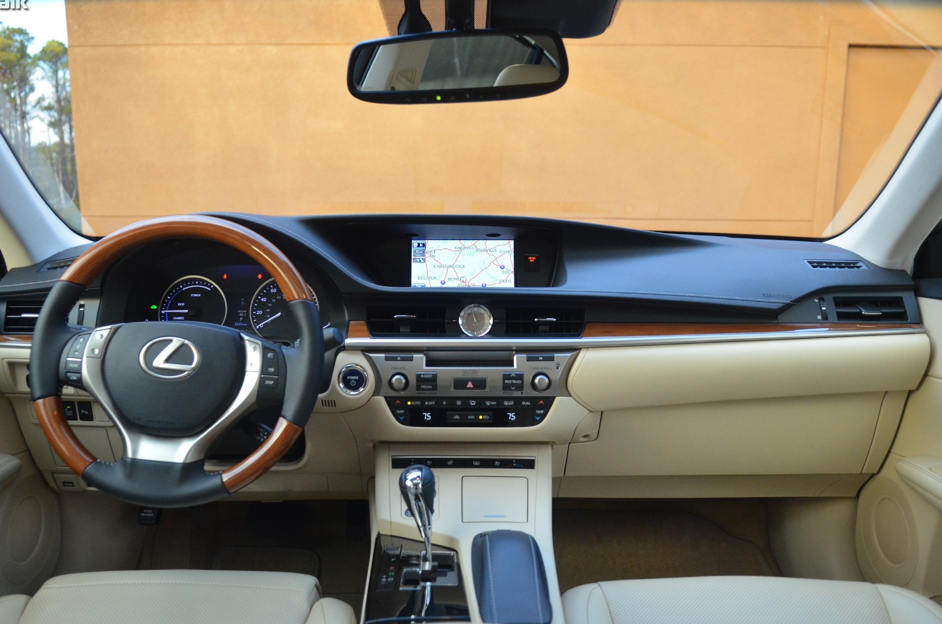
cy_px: 341
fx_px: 746
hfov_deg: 64.5
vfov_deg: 45.4
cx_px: 462
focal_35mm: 29
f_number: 2.8
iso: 1600
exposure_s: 1/200
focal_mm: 17
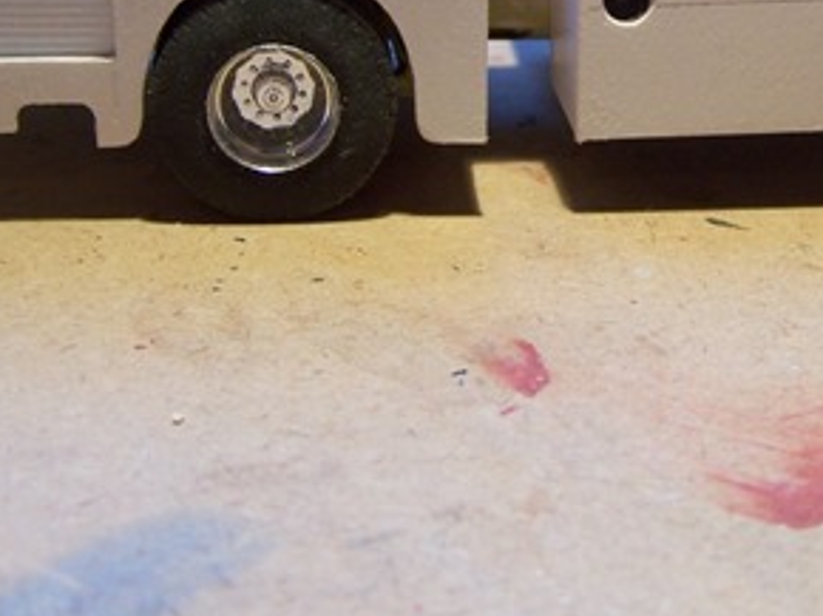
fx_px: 1995
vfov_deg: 17.0
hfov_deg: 23.0
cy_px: -40
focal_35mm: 84
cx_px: 650
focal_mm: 6.3
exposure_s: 1/30
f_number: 2.8
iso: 80
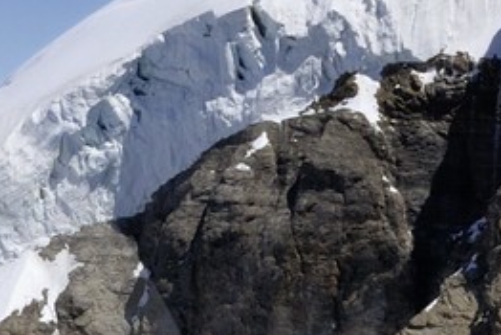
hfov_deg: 7.7
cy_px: 676
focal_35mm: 256
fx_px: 3564
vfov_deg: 5.3
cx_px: -534
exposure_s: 1/160
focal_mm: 28
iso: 100
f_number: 14
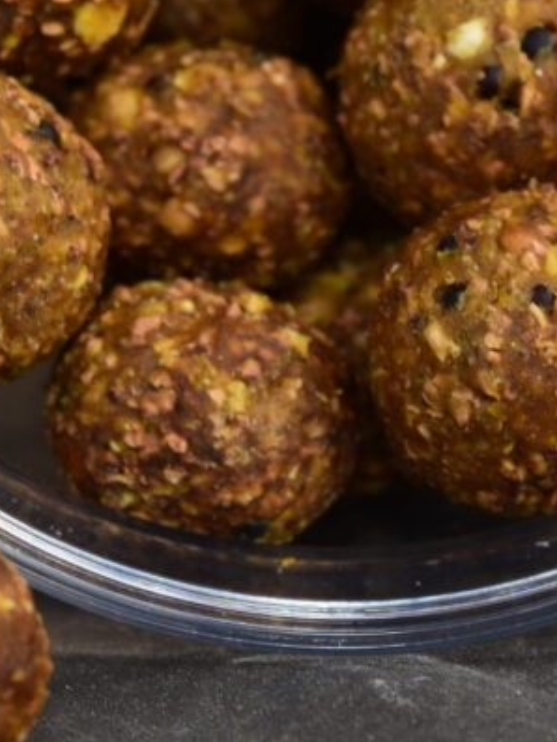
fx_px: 4905
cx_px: 415
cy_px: 370
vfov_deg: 8.7
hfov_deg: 6.5
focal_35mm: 229
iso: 100
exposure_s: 1/15
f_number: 16
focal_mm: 105
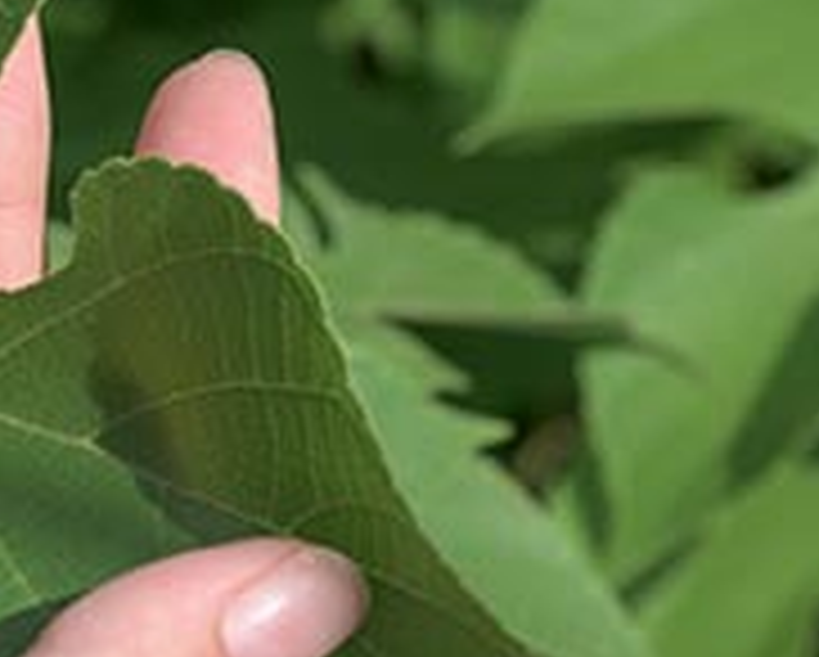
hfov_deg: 10.4
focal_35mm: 172
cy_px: 351
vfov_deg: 9.0
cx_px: -754
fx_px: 4174
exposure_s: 1/1600
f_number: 6.3
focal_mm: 46
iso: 200
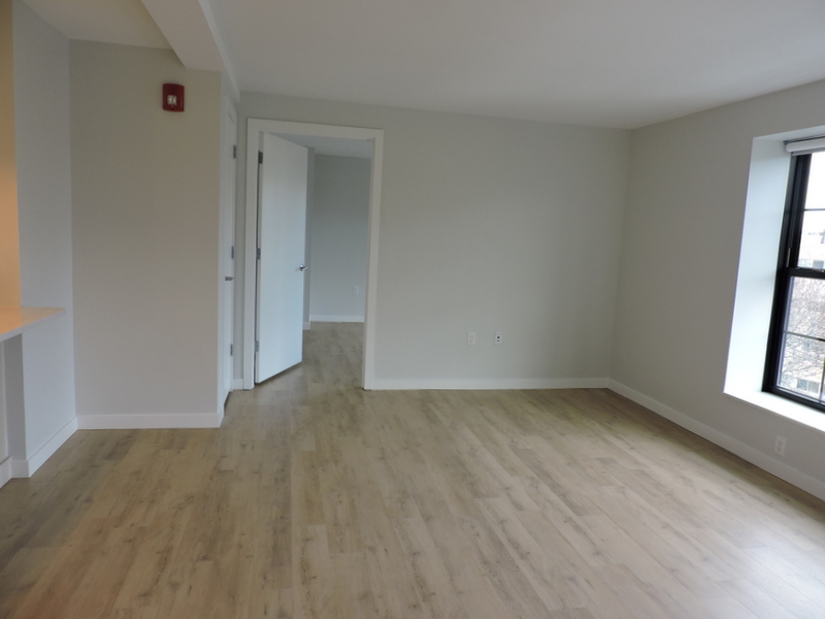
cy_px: 310
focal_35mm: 24
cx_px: 412
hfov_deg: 71.6
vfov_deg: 56.8
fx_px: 572
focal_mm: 4.3
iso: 100
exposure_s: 1/30
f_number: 3
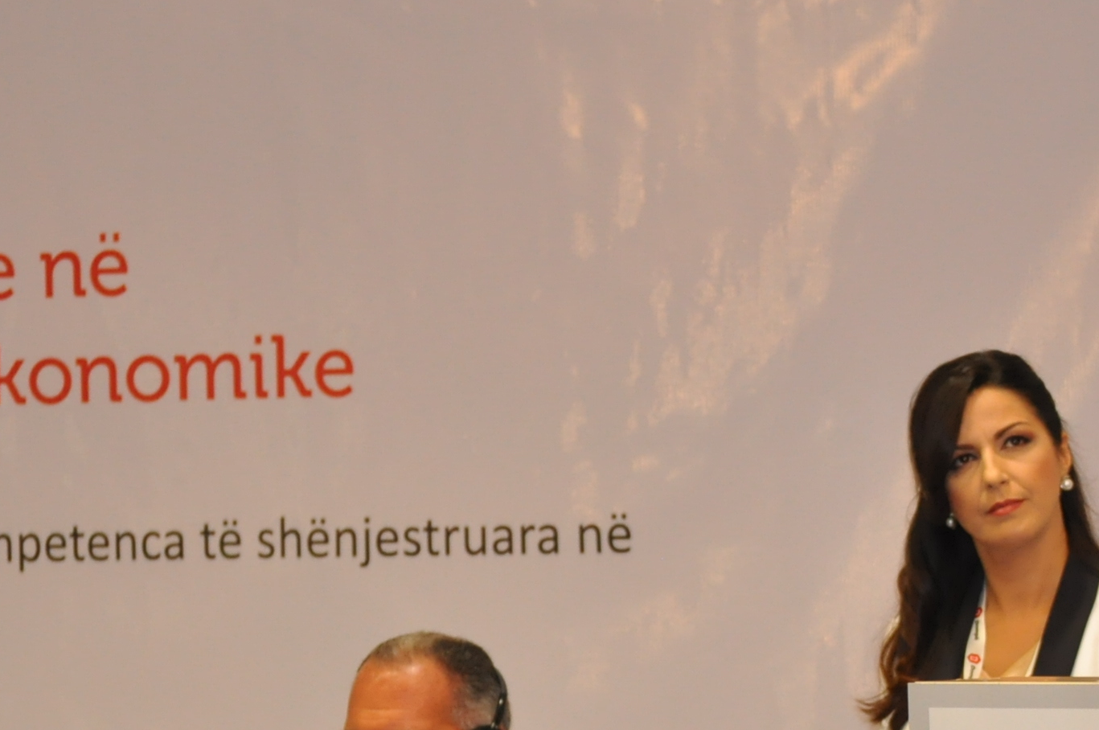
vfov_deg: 5.5
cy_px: 609
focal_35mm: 247
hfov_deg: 8.3
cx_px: 689
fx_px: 7531
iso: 800
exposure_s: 1/60
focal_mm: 70
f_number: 4.2
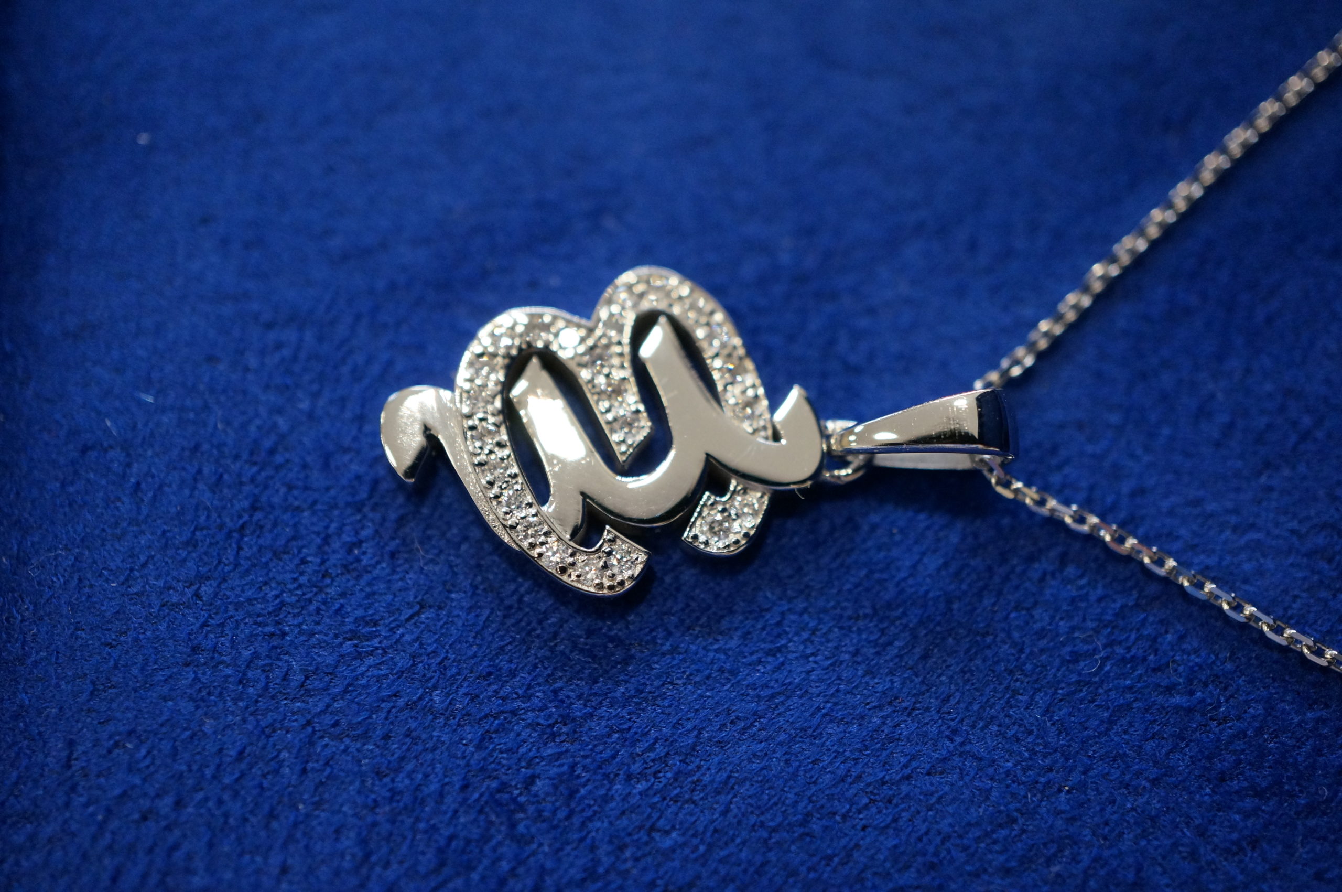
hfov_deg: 43.6
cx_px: 671
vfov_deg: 29.8
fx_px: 1676
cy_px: 446
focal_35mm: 45
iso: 1250
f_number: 4
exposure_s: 1/160
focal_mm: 30
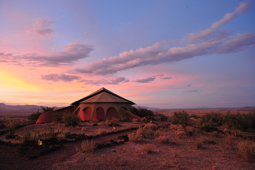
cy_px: 85
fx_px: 219
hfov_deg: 60.3
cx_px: 128
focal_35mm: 31
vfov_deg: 42.3
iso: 800
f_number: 8
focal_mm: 31
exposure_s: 1/15
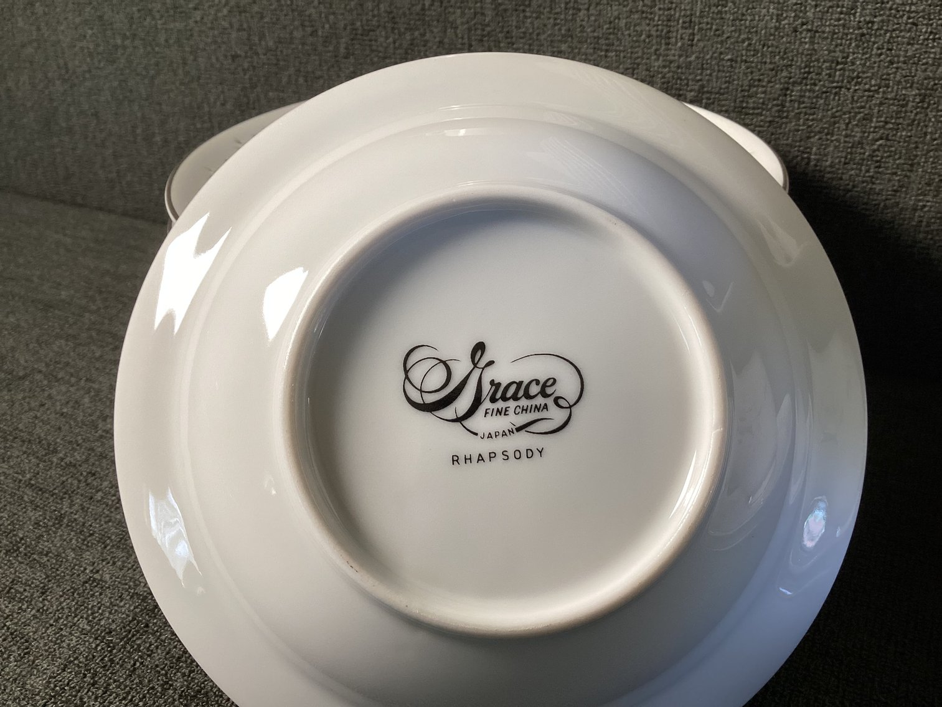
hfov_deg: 58.3
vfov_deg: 45.4
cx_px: 471
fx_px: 844
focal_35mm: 31
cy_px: 354
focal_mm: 3.3
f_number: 2.4
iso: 80
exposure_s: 1/120
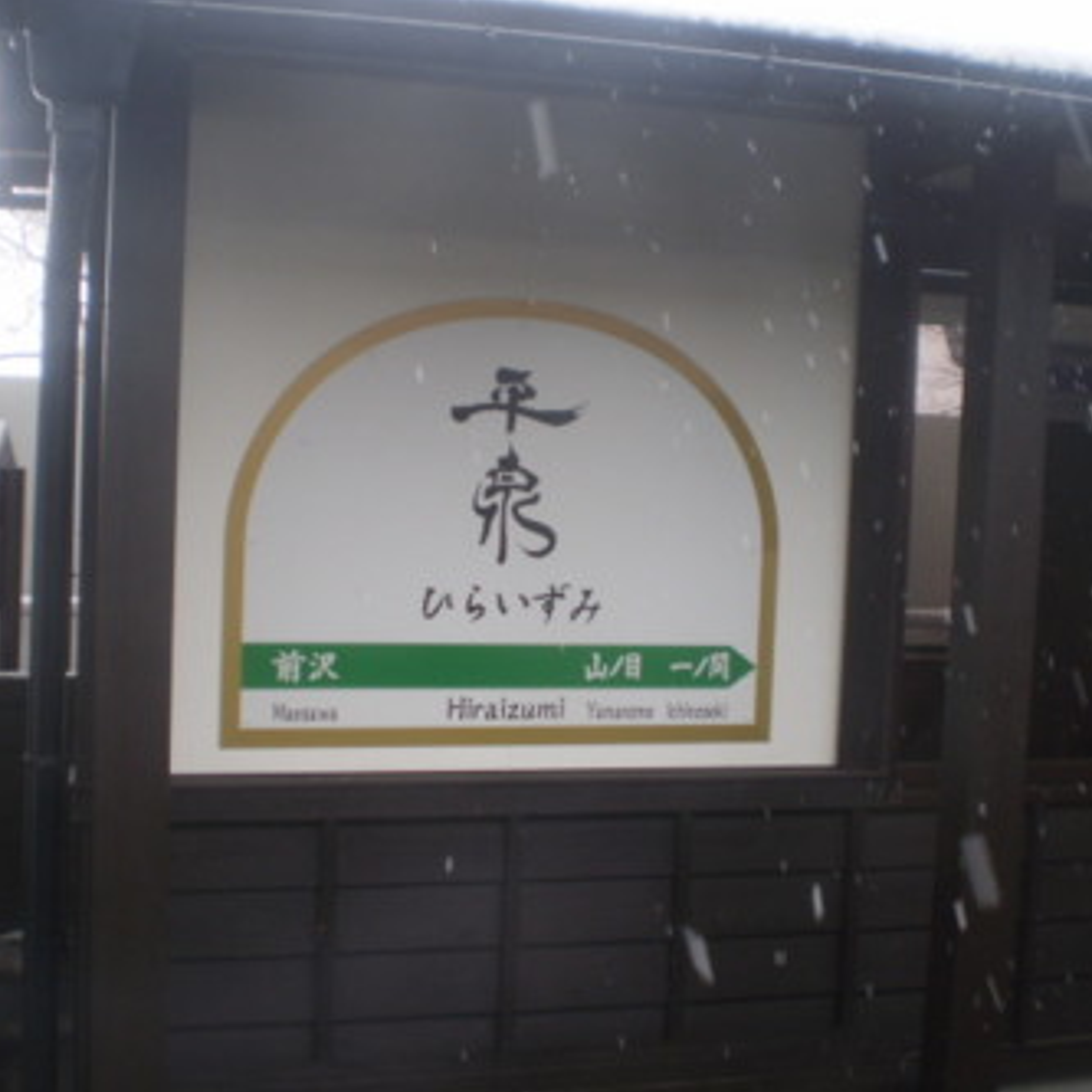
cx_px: 541
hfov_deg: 39.2
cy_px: 544
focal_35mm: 43
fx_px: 1535
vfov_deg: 39.2
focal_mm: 6.3
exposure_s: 1/100
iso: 64
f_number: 3.1
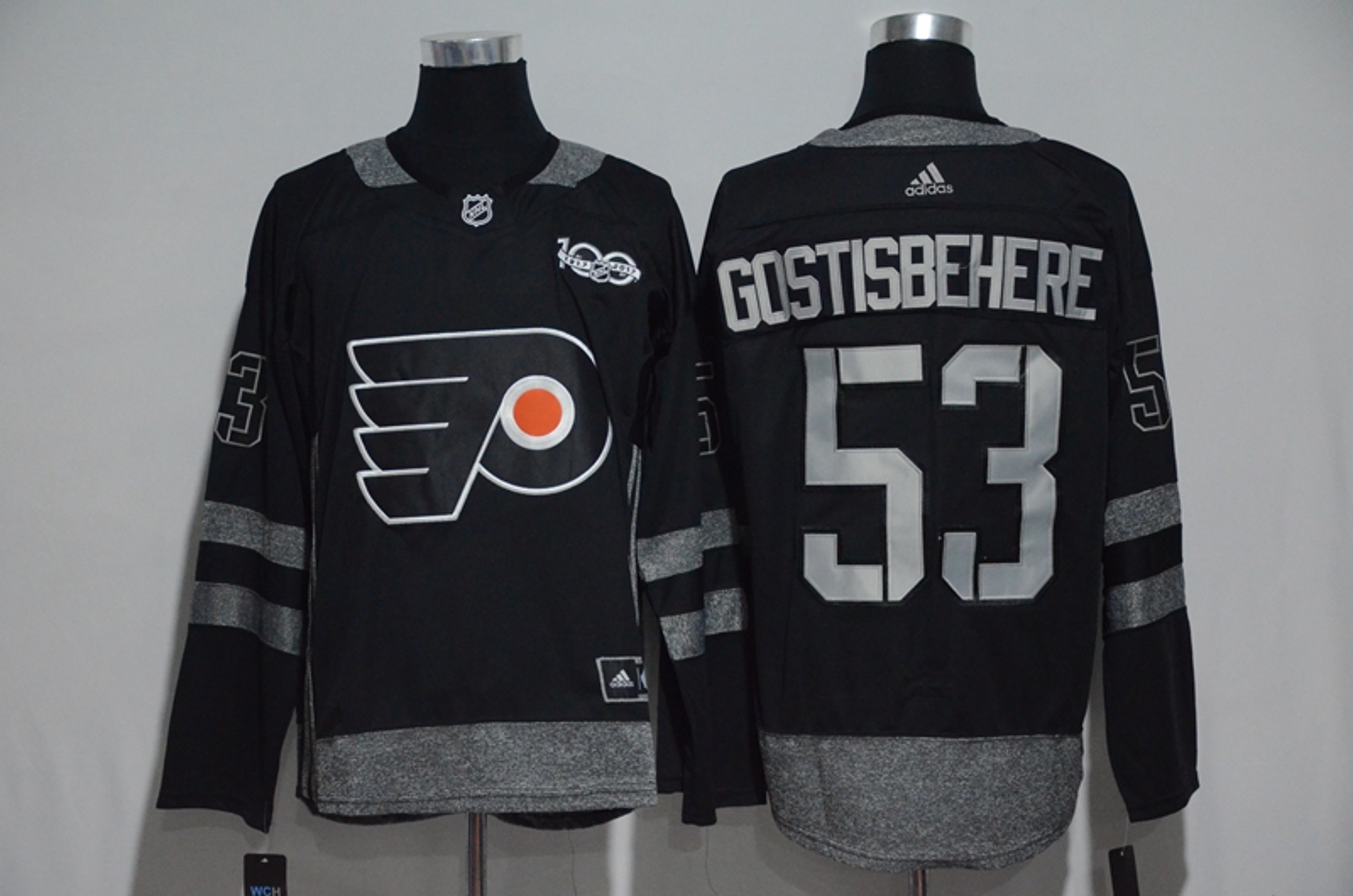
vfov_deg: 17.4
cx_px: 676
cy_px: 448
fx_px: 2926
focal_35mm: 78
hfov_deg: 26.0
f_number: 4.8
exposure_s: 1/50
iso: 4000
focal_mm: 52
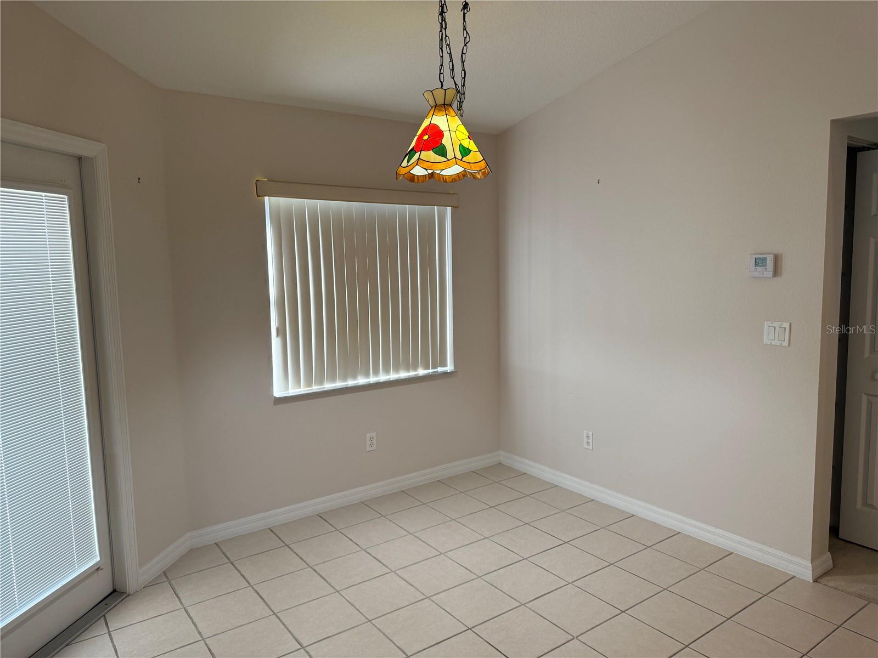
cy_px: 329
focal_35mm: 24
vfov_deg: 56.8
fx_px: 609
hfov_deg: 71.6
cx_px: 439
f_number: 1.78
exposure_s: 1/120
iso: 125
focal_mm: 6.76
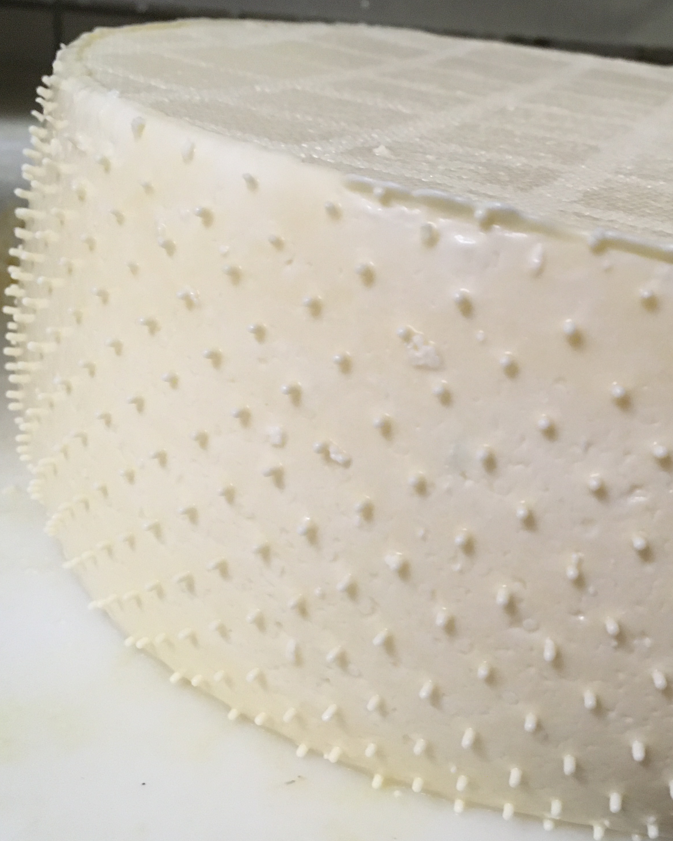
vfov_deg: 46.8
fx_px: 971
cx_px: 457
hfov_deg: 37.8
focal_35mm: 39
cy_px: 416
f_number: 2.2
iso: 200
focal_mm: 4.15
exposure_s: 1/20
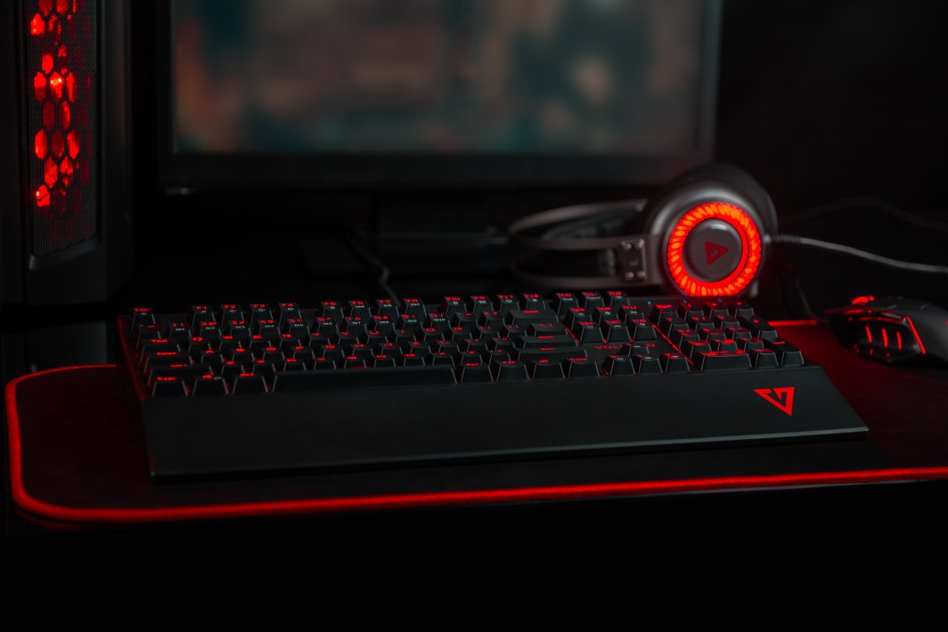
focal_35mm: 70
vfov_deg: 19.5
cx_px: 474
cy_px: 316
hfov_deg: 28.8
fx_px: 1844
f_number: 4
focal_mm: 70
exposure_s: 2
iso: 100
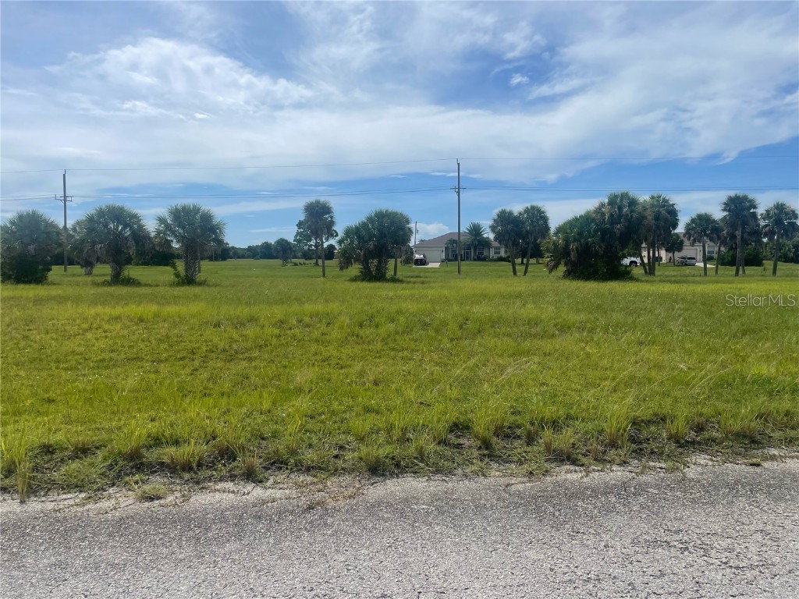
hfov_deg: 67.3
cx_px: 400
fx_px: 600
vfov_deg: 53.1
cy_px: 300
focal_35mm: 26
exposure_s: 1/6494
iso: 32
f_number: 1.6
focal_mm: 4.2
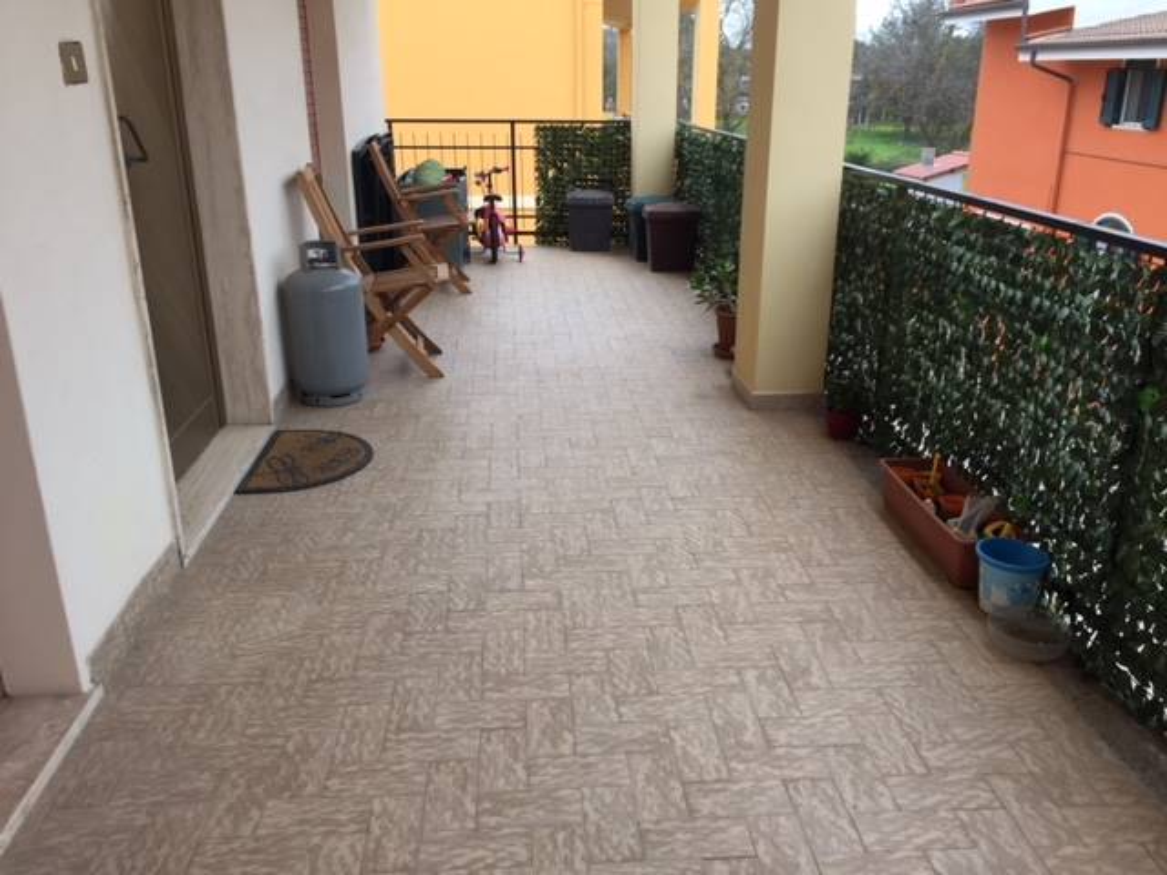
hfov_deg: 61.7
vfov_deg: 48.2
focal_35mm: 29
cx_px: 584
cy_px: 438
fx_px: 978
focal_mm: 4.15
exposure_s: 1/226
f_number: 2.2
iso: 32
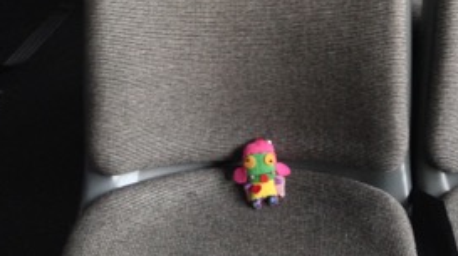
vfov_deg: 20.1
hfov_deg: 35.6
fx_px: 704
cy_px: 2
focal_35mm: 58
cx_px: 310
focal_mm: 4.12
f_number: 2.4
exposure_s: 1/15
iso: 400
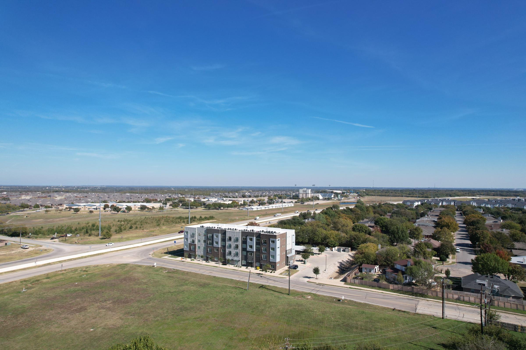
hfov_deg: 78.6
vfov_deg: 57.2
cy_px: 175
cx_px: 263
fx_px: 321
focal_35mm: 22
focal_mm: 8.38
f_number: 2.8
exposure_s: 1/2000
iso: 100
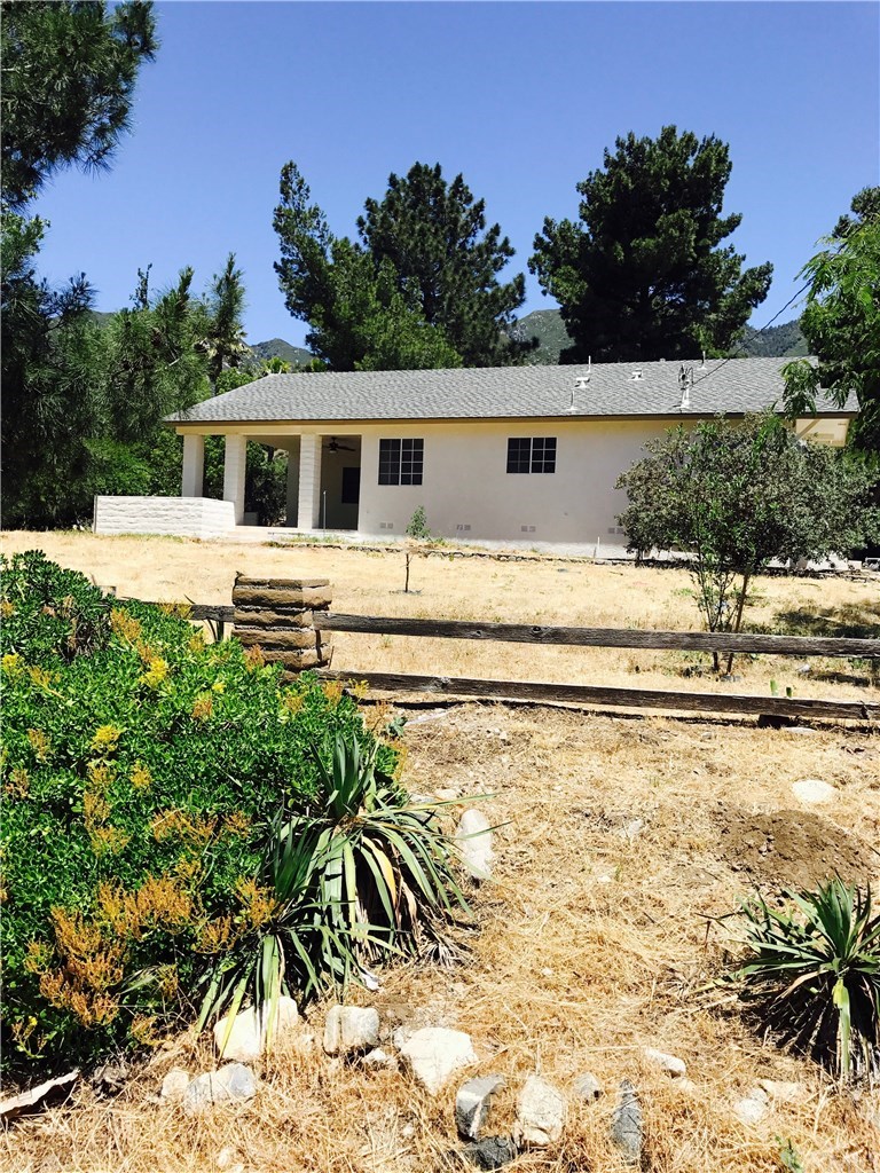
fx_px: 949
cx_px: 440
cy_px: 586
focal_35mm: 28
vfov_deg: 63.4
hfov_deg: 49.7
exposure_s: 1/2336
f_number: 1.8
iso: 20
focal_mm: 3.99
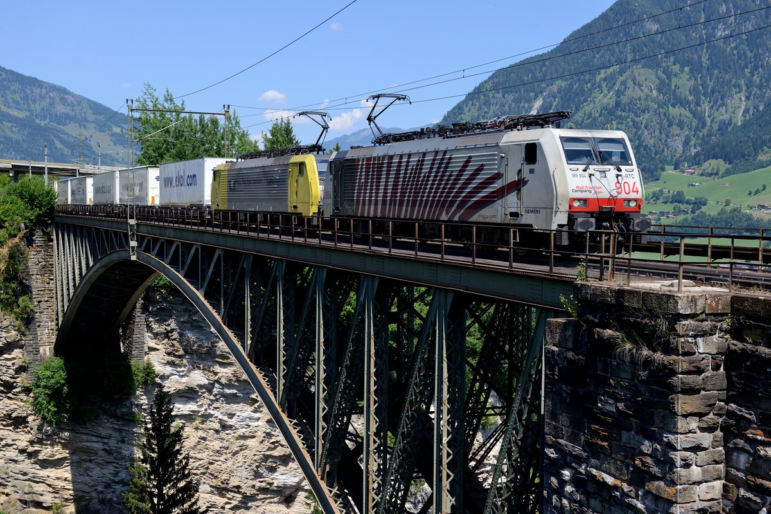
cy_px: 257
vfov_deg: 28.1
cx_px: 386
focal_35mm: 48
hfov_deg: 41.1
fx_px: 1028
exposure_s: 1/1250
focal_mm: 48
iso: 200
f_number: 5.6
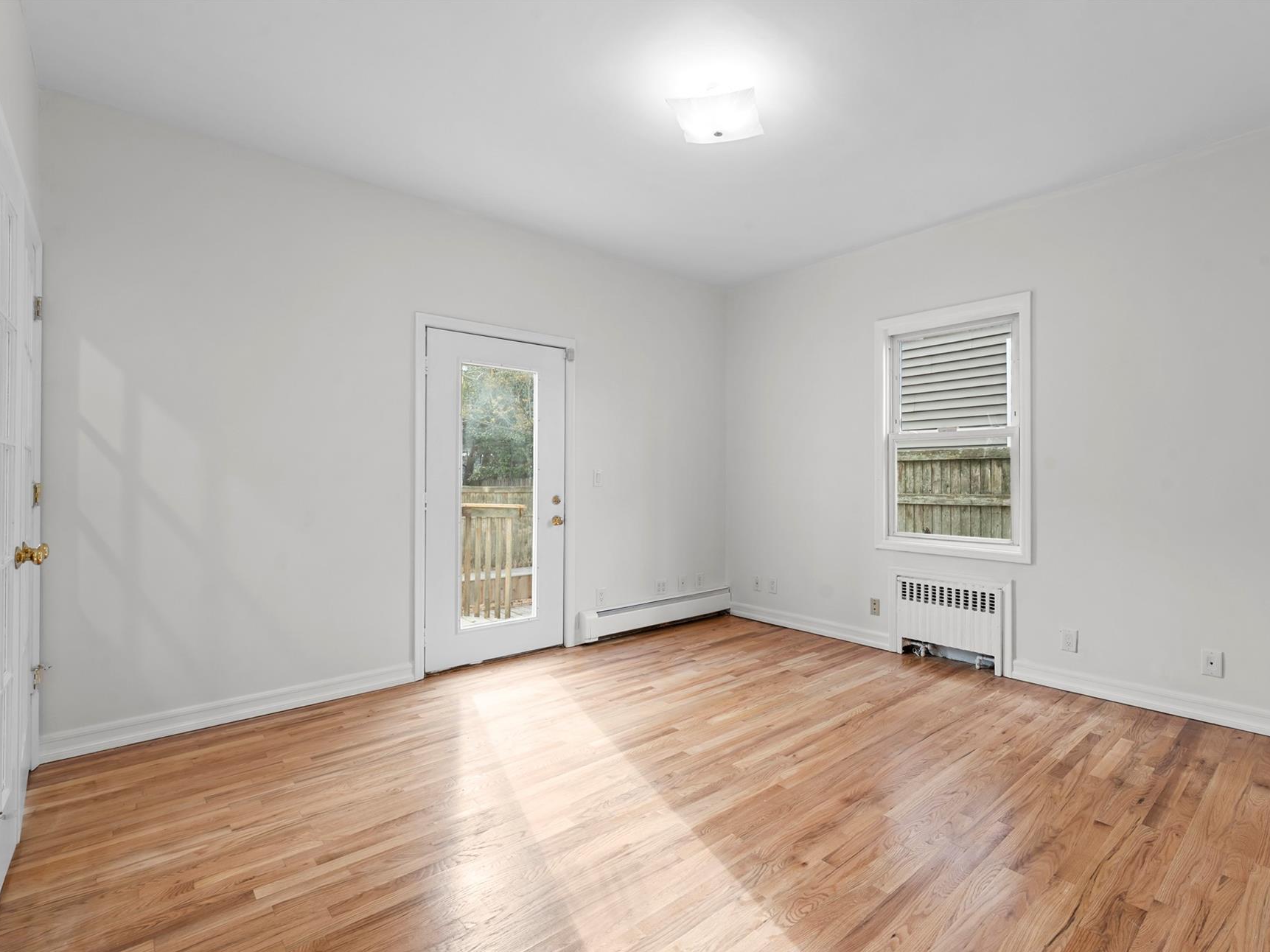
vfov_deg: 78.0
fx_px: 587
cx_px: 699
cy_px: 501
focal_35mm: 16
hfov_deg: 94.2
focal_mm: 14
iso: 250
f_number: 10
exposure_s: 1/4
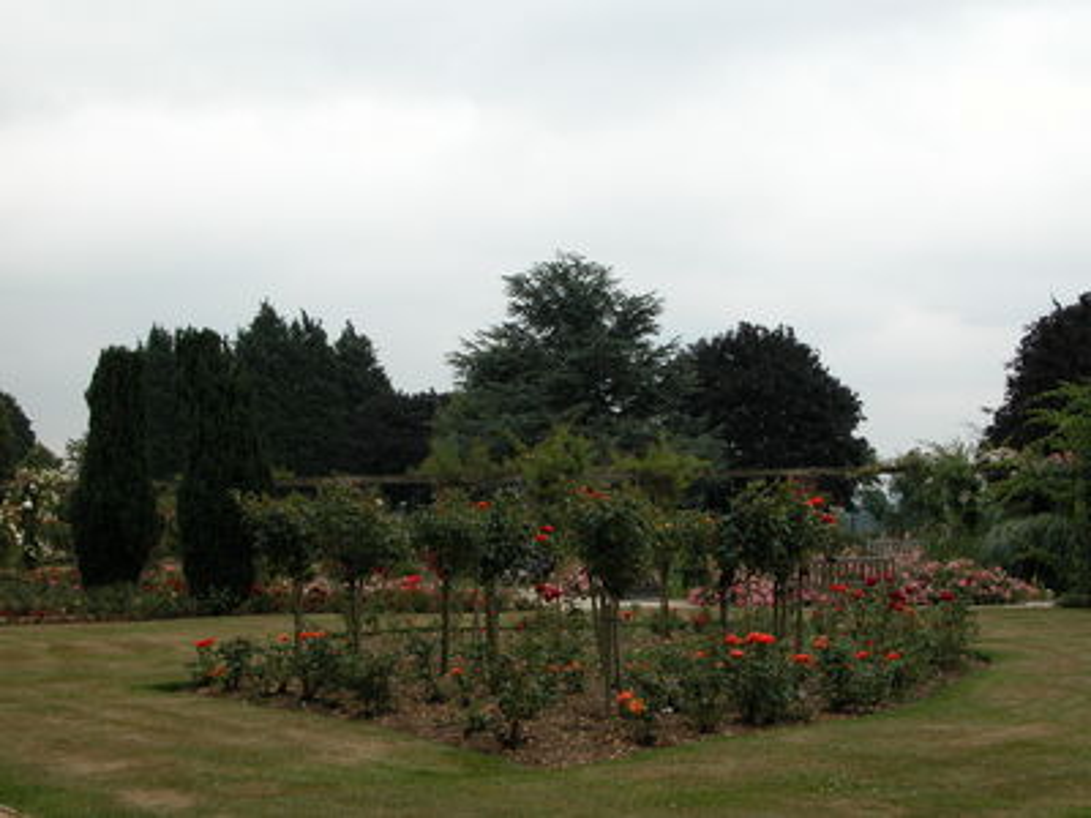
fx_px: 2080
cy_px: 409
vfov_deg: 22.3
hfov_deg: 29.4
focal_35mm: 66
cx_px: 546
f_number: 5.2
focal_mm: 16.8
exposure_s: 1/258
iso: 100
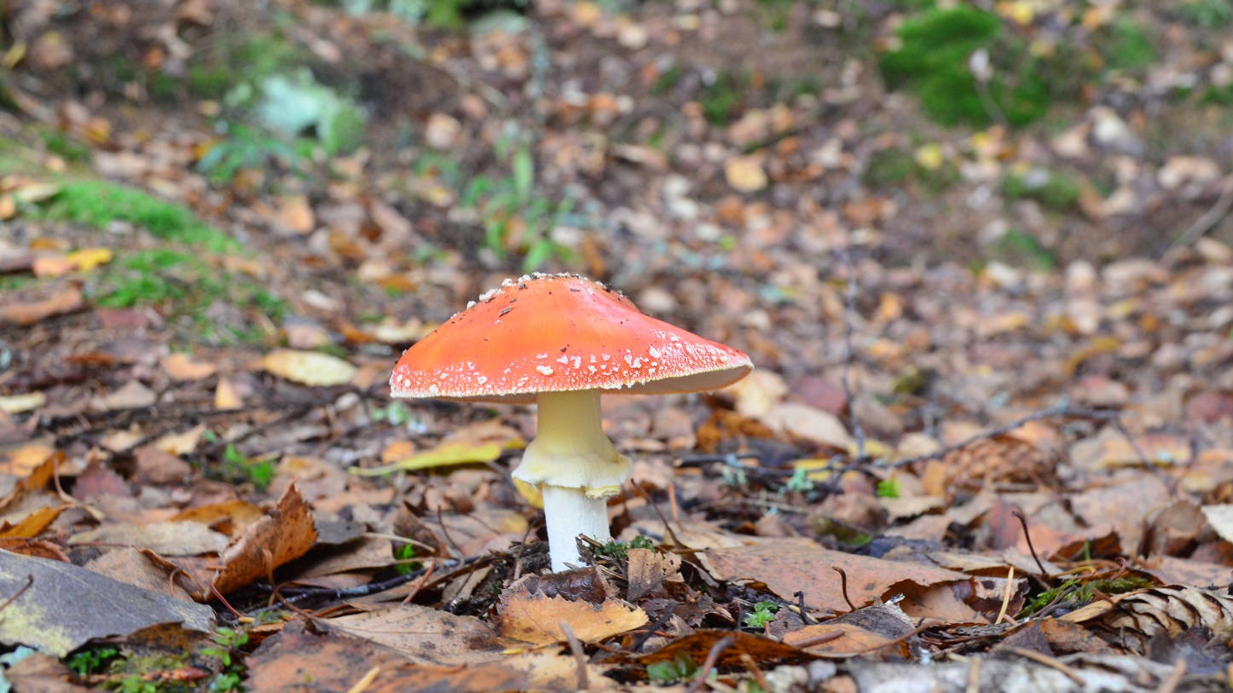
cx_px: 624
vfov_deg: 25.7
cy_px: 364
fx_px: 1521
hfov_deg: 44.1
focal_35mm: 47
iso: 560
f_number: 8
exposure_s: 1/15
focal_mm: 29
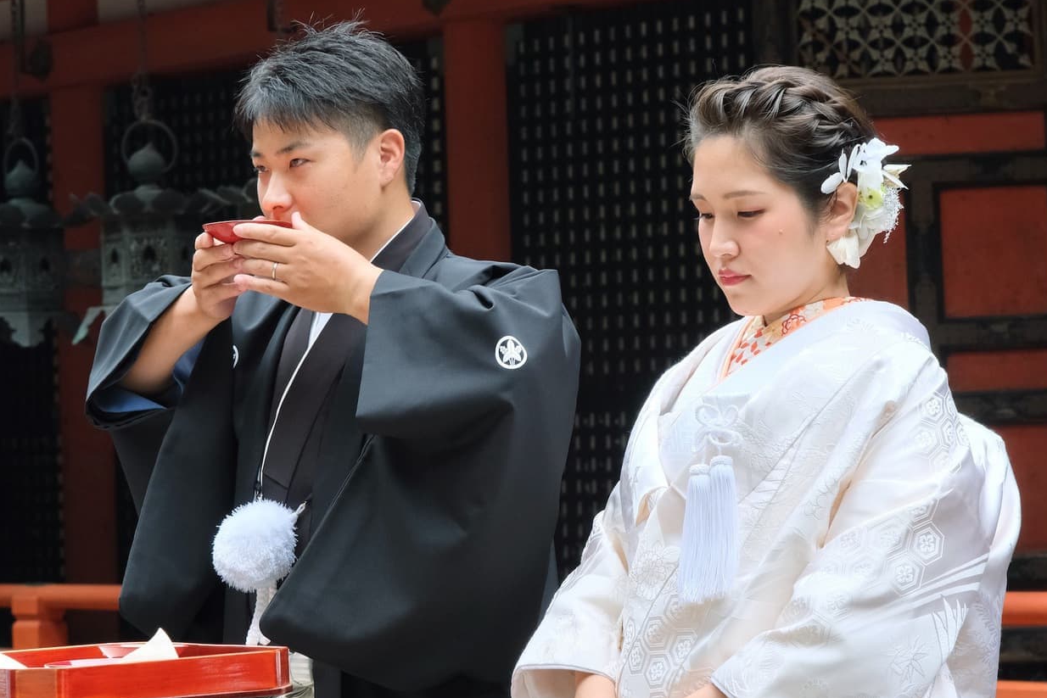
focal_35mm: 140
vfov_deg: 9.8
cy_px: 357
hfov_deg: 14.7
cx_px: 514
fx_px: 4072
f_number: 8
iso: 1600
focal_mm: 80
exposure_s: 1/250
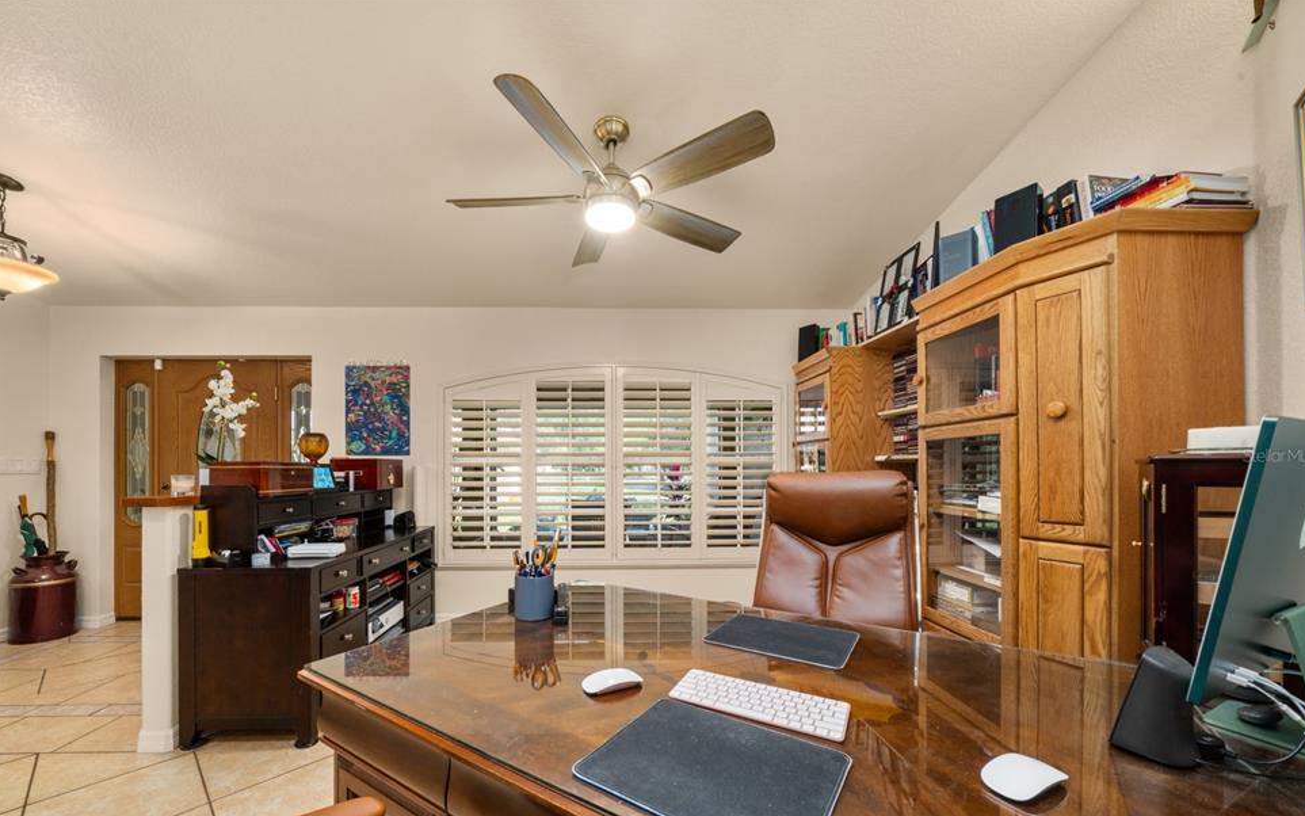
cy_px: 455
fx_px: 462
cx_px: 626
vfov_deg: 82.5
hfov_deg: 109.3
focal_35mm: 13
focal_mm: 12
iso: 400
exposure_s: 1/1.67
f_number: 11
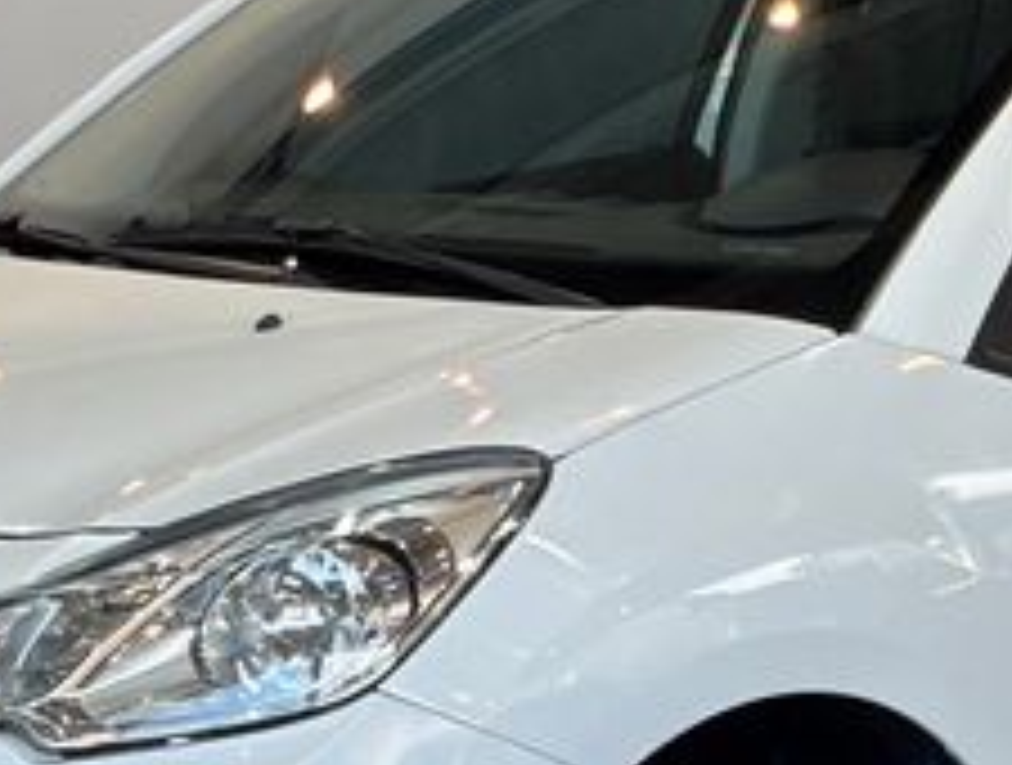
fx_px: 6449
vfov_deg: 6.8
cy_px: 446
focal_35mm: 220
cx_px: 924
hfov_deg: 8.9
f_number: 1.6
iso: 32
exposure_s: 1/243
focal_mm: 5.96
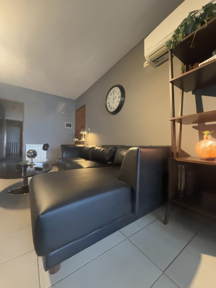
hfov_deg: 85.7
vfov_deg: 102.1
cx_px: 108
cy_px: 144
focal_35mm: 14
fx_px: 116
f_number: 2.2
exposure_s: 1/50
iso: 1250
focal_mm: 2.22
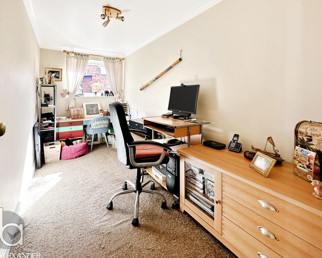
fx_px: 143
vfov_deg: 84.0
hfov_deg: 96.7
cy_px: 132
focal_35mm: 15
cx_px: 151
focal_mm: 2.22
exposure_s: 1/99
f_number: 2.2
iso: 125
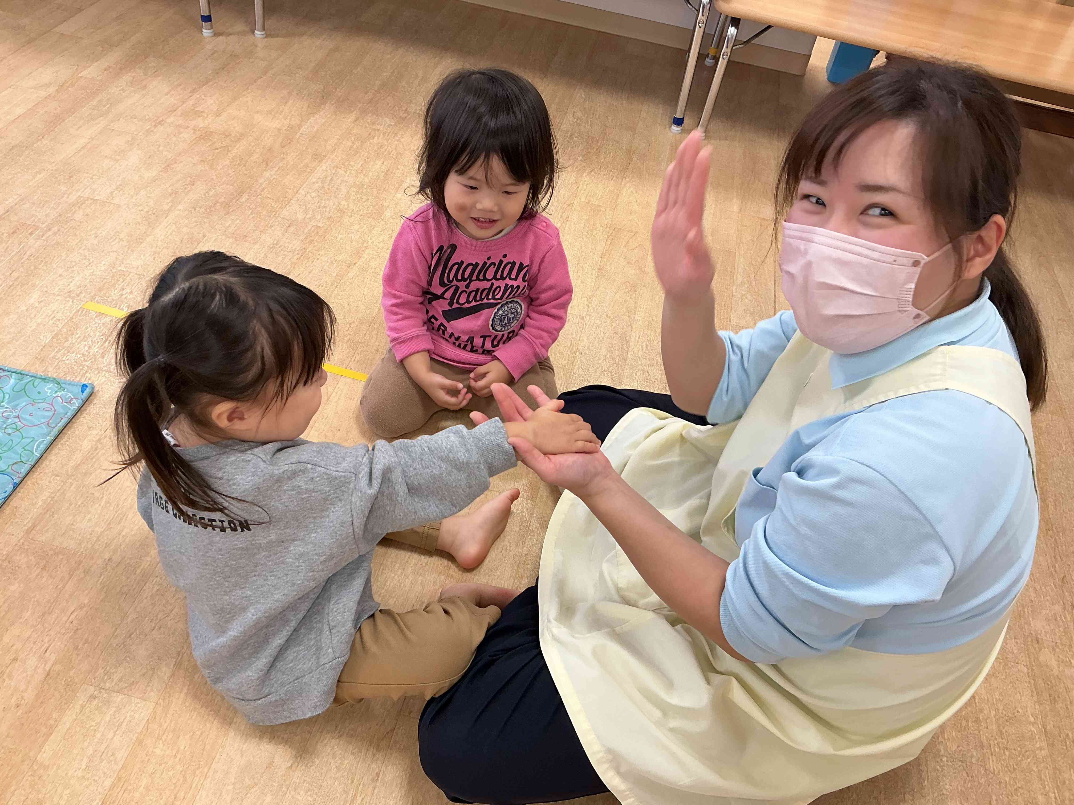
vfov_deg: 48.2
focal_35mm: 29
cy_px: 402
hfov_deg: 61.7
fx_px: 900
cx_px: 537
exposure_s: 1/120
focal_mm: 3
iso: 50
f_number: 1.8
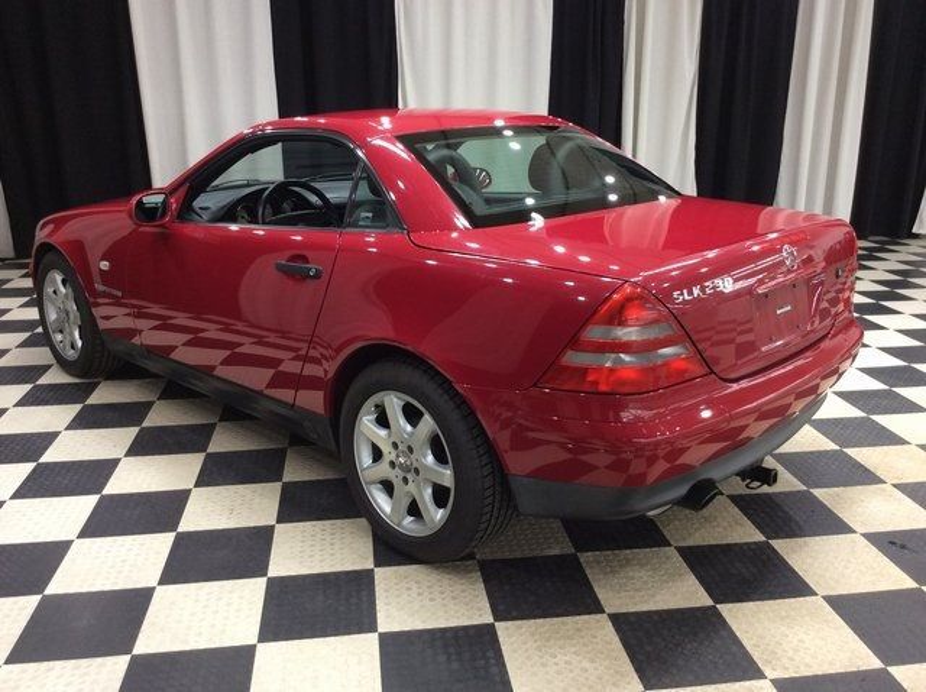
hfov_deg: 56.9
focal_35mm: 32
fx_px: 855
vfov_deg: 44.1
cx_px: 463
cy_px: 346
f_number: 2.4
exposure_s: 1/25
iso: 64
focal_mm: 3.3
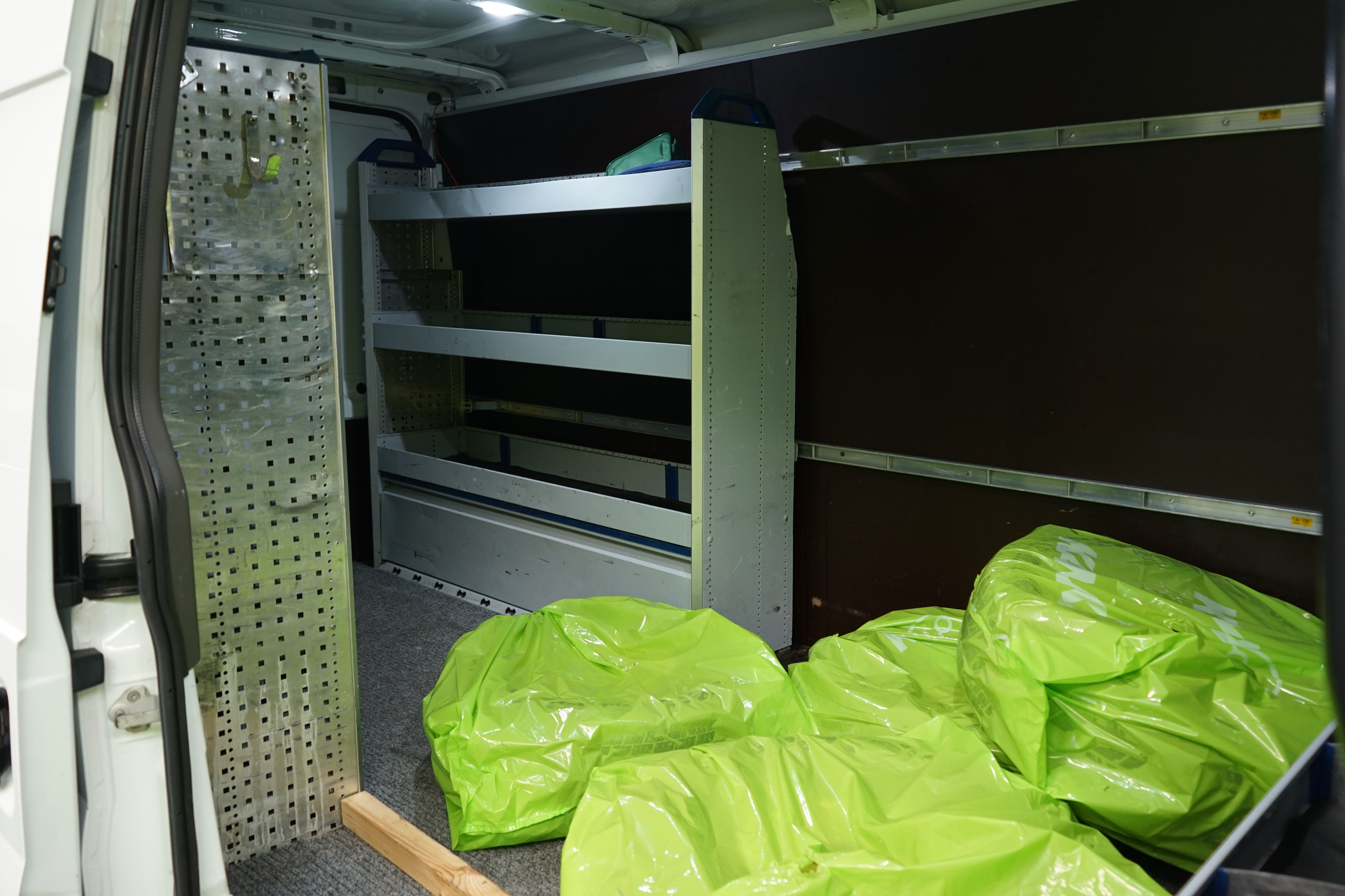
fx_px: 1083
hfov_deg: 63.7
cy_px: 448
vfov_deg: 45.0
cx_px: 672
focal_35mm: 29
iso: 640
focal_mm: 29
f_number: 4
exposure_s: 1/30
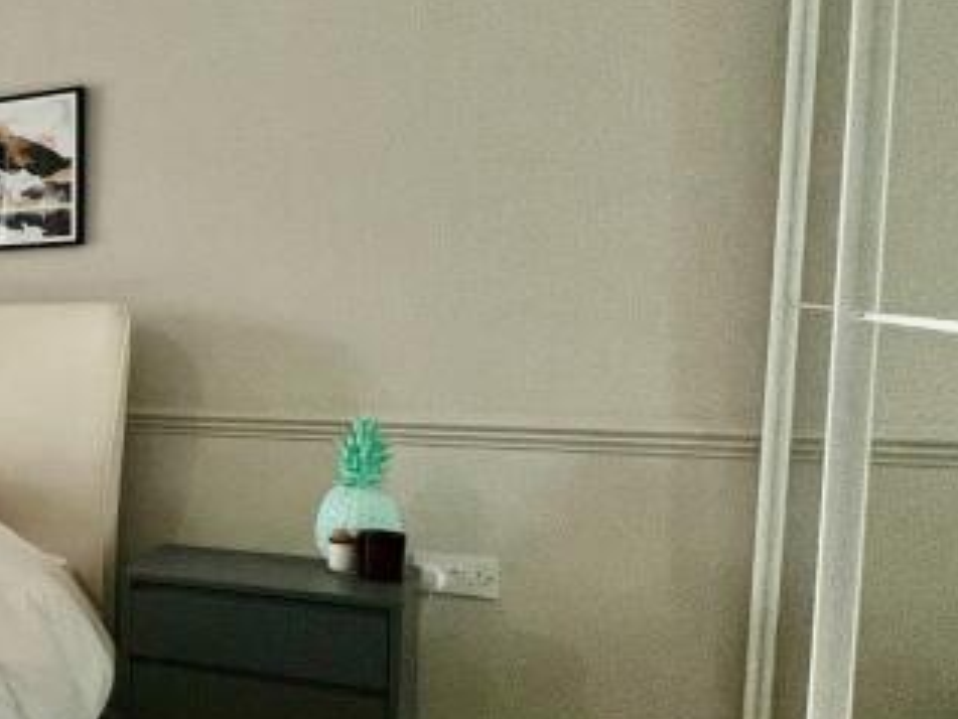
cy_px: 417
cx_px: -586
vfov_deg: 34.3
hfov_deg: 26.3
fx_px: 1163
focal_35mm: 42
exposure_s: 1/100
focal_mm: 1.57
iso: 160
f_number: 1.8
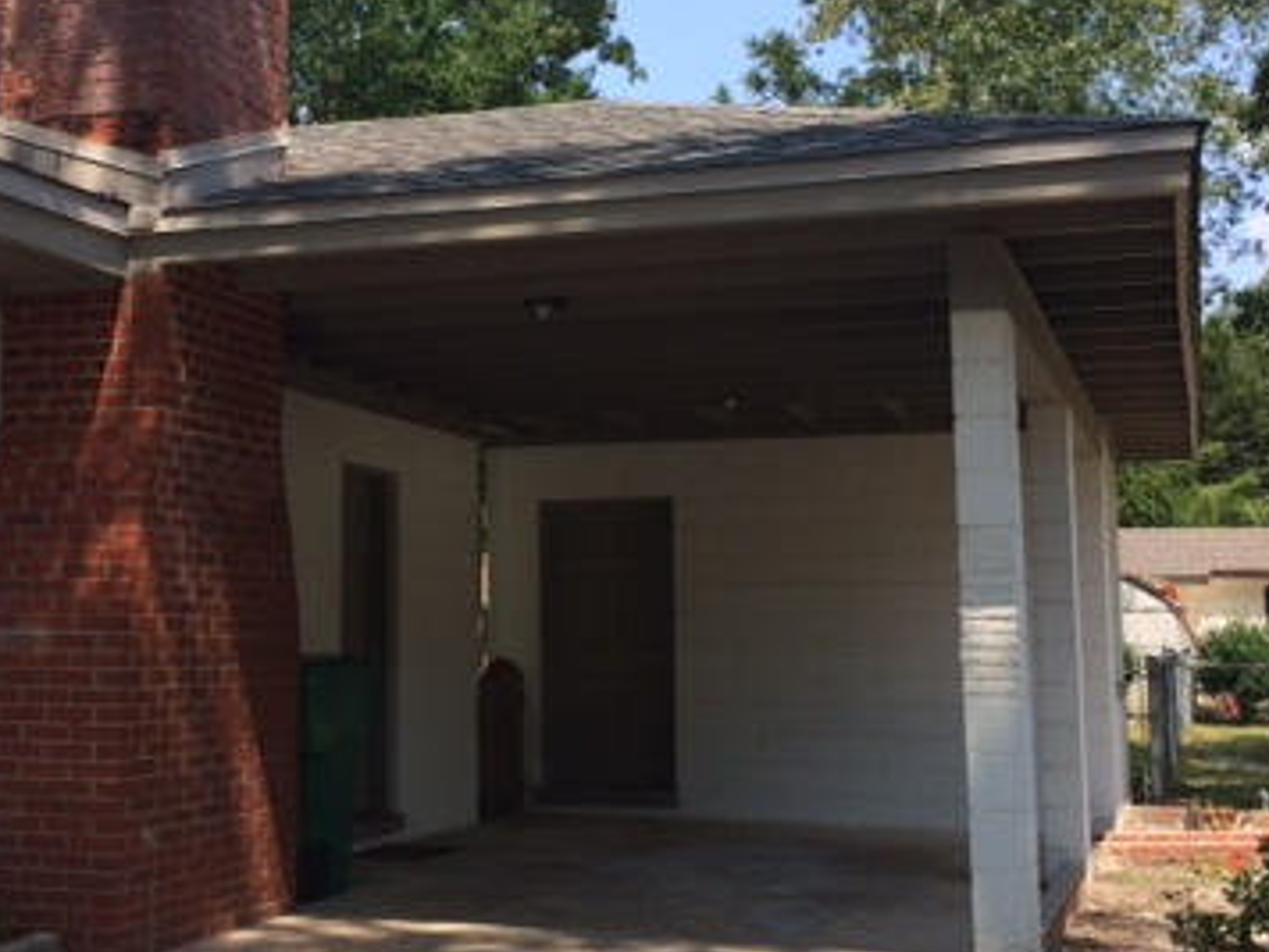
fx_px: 1980
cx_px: 410
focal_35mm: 54
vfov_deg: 27.0
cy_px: 410
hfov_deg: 35.2
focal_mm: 4.12
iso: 32
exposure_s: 1/1140
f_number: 2.2
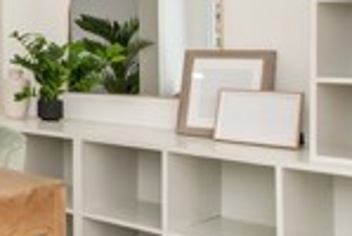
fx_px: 588
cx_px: -267
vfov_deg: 22.3
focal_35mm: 60
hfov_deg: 22.1
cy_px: 32
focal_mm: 14
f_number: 5.6
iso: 560
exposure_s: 1/125
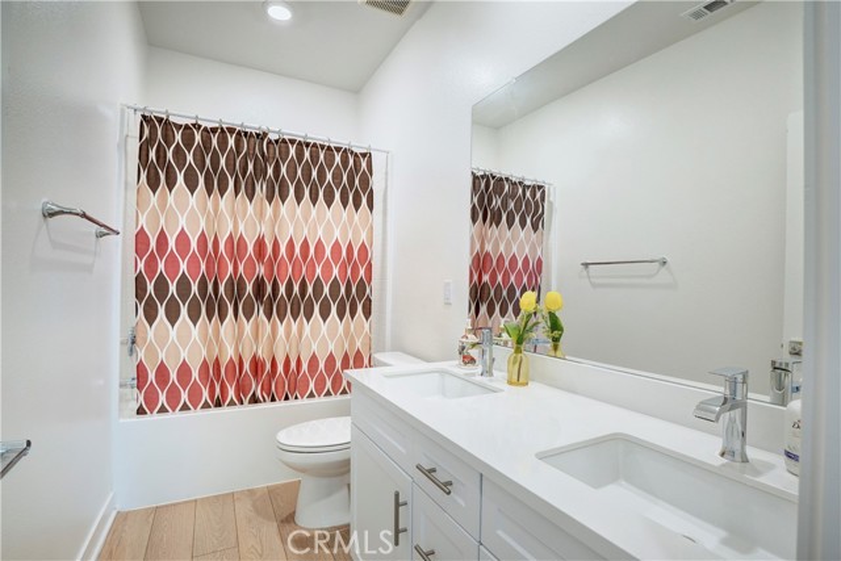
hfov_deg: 93.3
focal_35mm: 17
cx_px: 420
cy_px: 280
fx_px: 397
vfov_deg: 70.5
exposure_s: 1/15
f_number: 8
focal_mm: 11.5
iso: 400
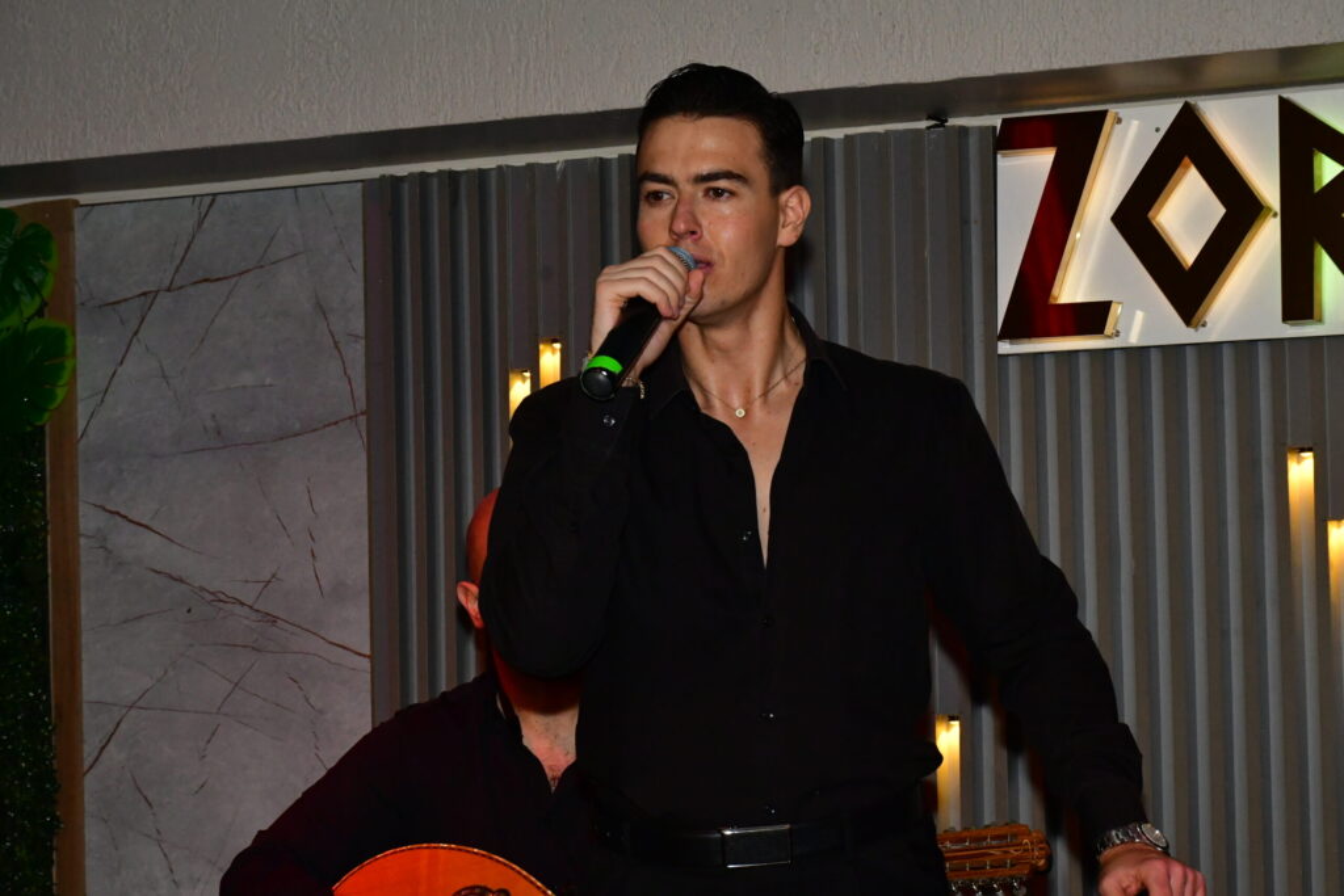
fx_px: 3696
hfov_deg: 20.6
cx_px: 672
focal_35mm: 99
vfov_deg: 13.8
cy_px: 448
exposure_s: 1/125
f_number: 13
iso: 3200
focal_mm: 66
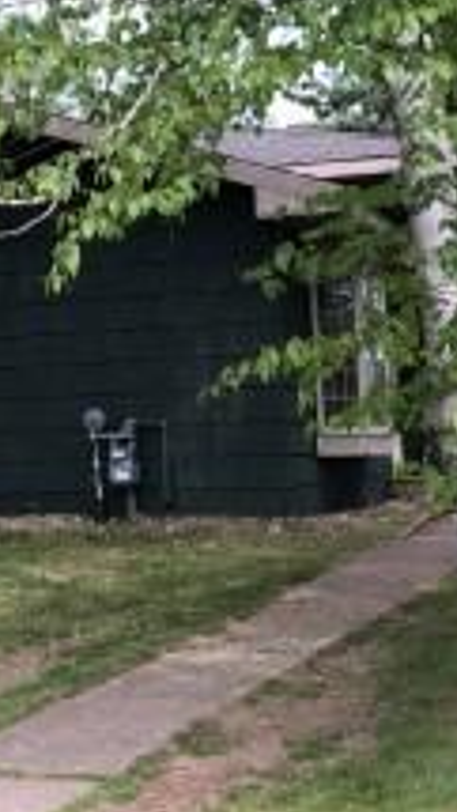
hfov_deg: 12.6
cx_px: -227
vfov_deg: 23.4
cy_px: 336
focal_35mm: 91
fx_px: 1960
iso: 20
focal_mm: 3.99
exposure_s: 1/407
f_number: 1.8
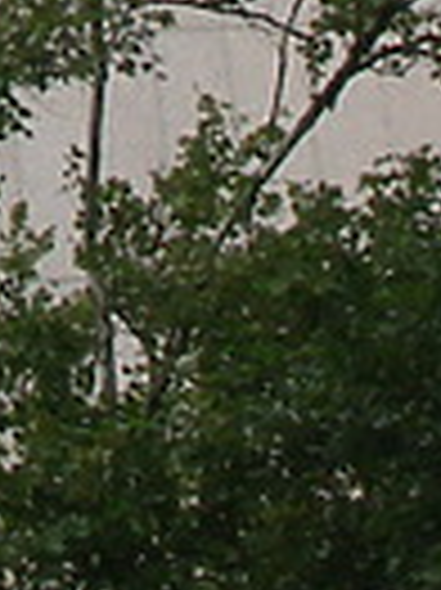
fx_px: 5615
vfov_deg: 5.8
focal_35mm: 330
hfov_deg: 4.3
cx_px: -839
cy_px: -824
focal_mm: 12.43
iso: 100
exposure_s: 1/400
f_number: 8
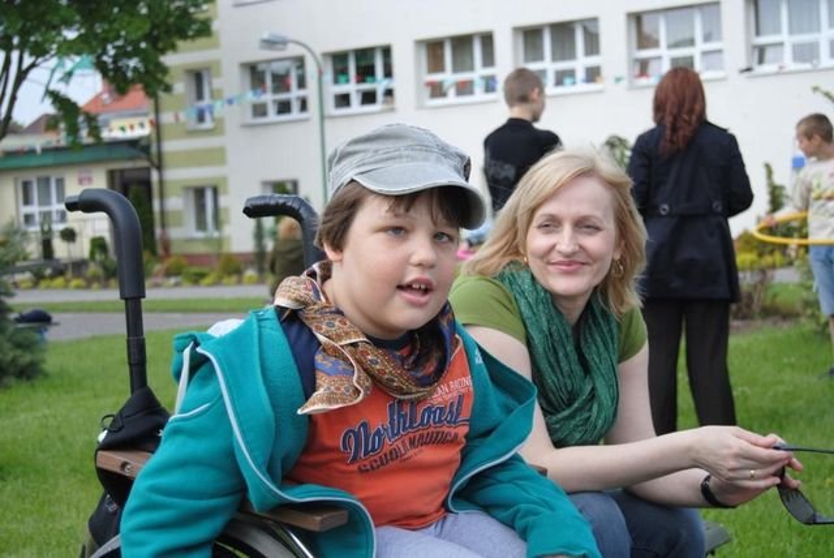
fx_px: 1600
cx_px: 417
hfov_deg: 29.2
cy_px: 279
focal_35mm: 69
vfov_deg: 19.8
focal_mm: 46
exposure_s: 1/500
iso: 125
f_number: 5.3
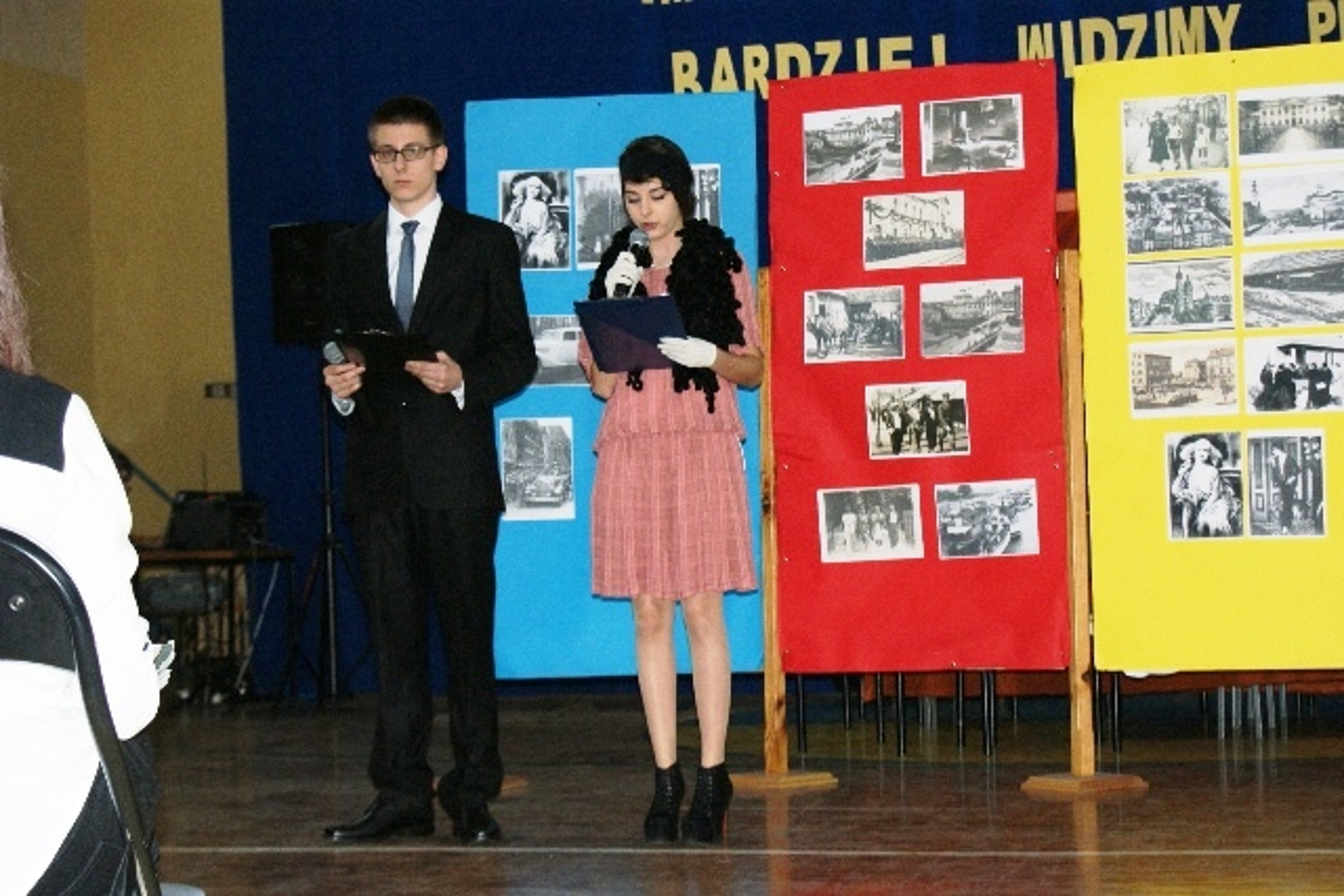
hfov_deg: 27.0
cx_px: 672
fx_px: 2800
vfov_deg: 18.2
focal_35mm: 75
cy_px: 448
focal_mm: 50
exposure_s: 1/80
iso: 400
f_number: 5.6
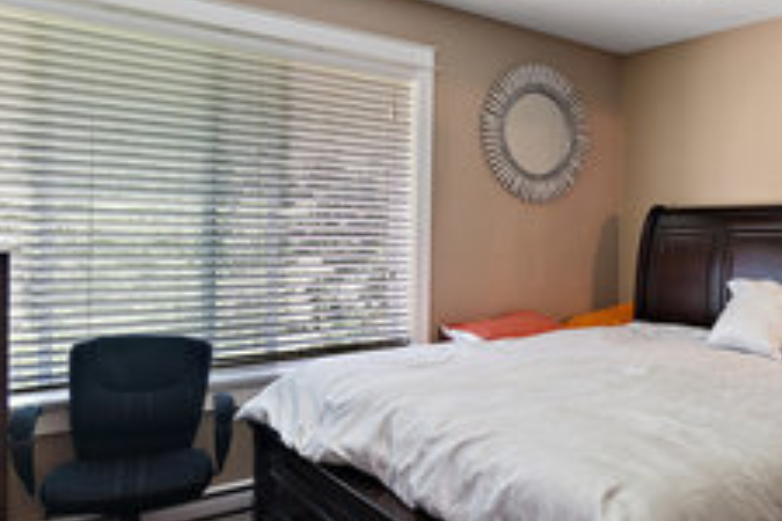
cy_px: 229
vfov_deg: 42.3
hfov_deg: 57.5
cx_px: 579
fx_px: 673
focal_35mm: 31
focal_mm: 16
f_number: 7.1
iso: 400
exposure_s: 1.3
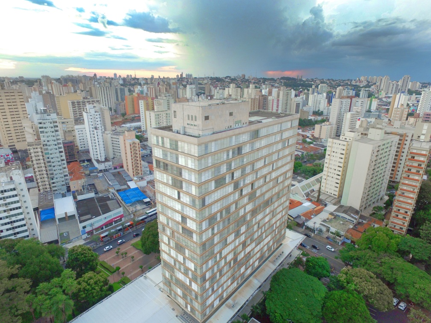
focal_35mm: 20
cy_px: 162
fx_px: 249
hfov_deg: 81.7
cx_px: 216
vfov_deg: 66.0
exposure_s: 1/100
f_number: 2.8
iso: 197
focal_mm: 3.61
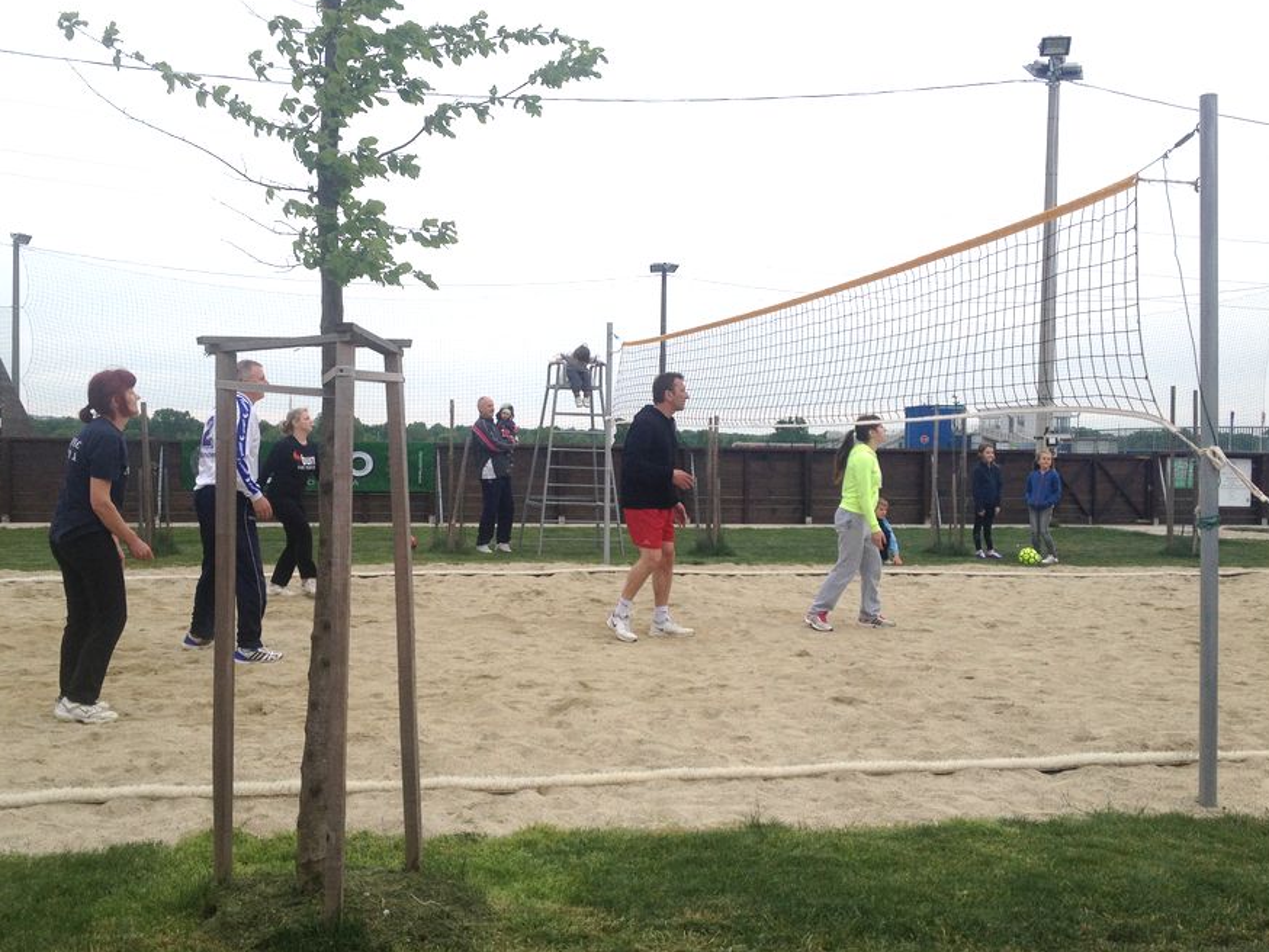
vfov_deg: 35.2
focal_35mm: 41
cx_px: 569
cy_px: 489
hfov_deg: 45.7
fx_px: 1503
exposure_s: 1/383
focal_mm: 4.28
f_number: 2.4
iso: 50
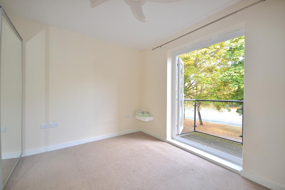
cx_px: 142
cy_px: 95
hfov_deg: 100.4
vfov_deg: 77.3
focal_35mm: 15
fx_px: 119
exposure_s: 1/80
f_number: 4.5
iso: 400
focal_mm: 10
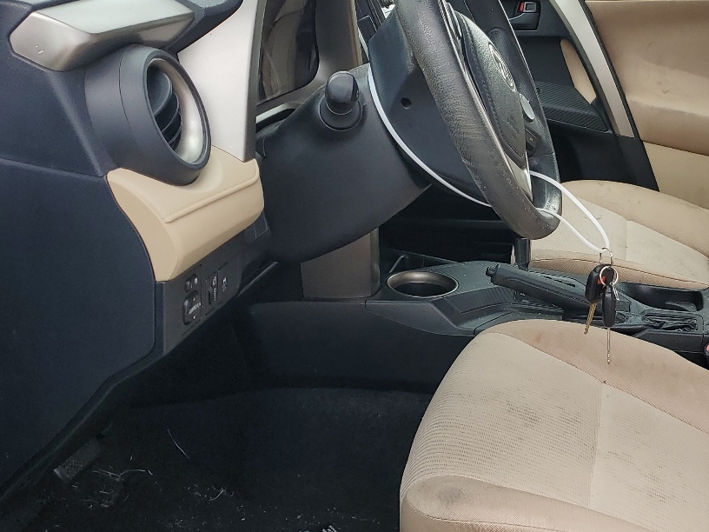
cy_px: 243
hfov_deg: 36.3
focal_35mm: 51
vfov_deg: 28.5
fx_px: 1045
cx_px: 560
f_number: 1.5
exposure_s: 1/270
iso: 50
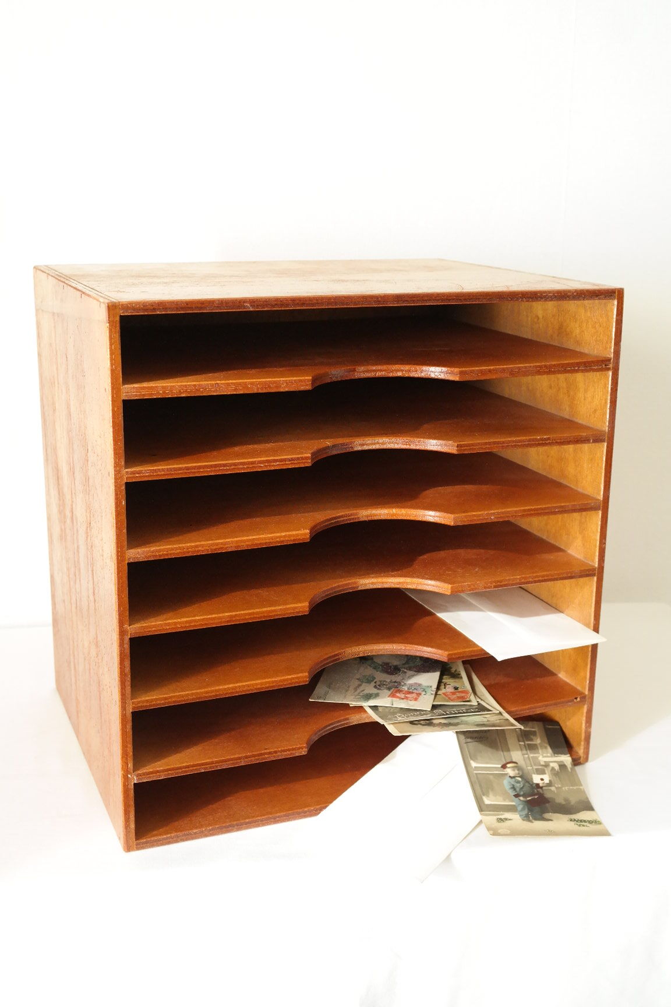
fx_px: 1202
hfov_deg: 31.2
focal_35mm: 43
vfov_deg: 45.4
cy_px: 504
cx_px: 336
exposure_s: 1/30
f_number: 5.6
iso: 1600
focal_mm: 28
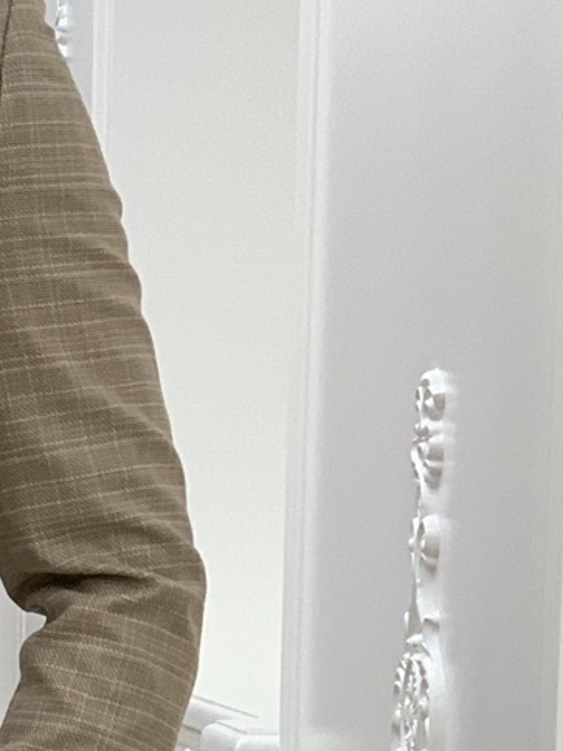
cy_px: 1313
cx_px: -306
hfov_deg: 6.7
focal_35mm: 220
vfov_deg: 8.7
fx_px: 4771
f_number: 2.4
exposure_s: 1/122
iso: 100
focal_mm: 6
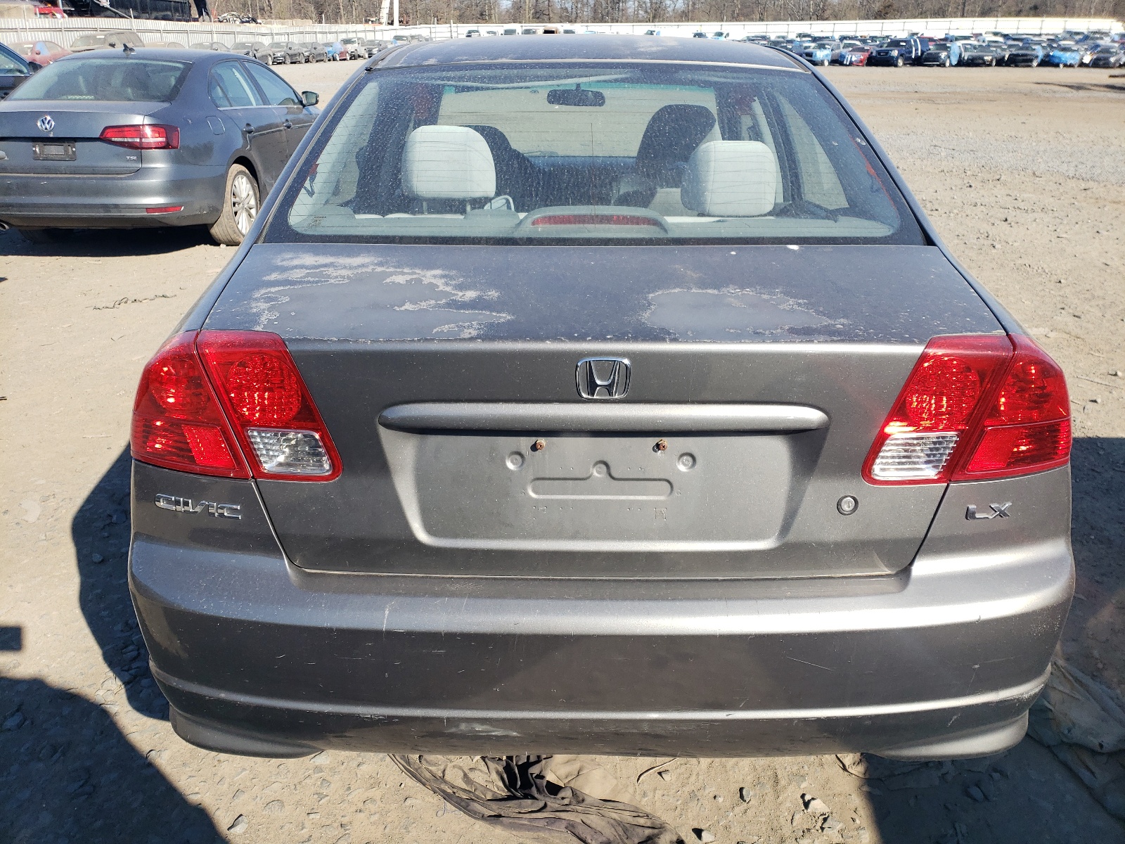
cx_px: 562
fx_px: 845
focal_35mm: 26
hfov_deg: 67.3
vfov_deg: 53.1
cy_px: 422
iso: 50
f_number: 1.5
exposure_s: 1/1667
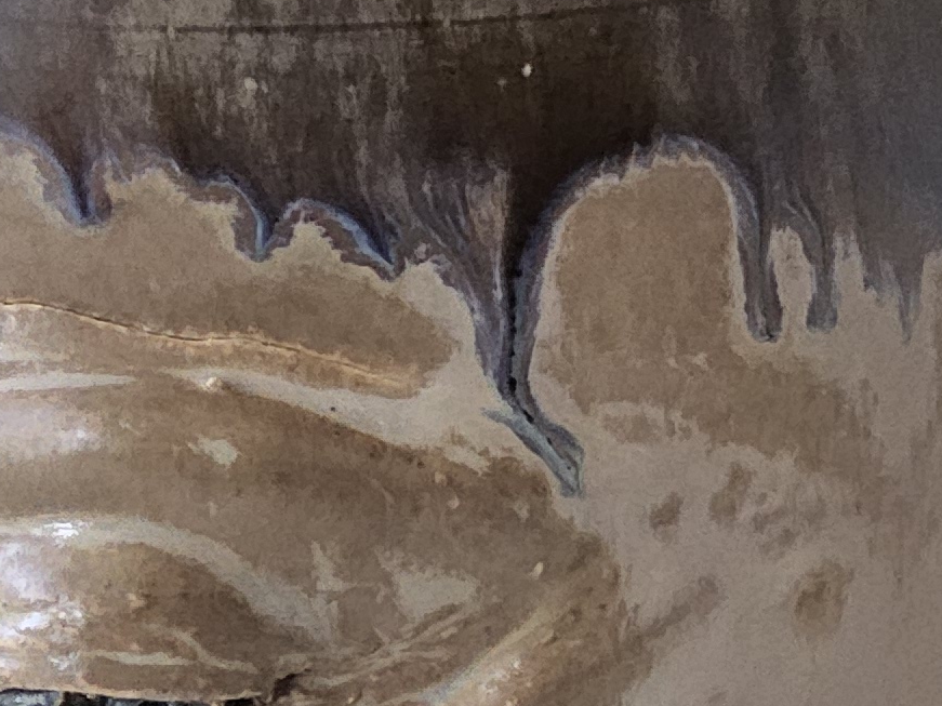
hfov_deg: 17.8
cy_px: 602
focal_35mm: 109
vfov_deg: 13.5
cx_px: 850
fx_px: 2966
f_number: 2
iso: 640
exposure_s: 1/120
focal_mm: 3.08
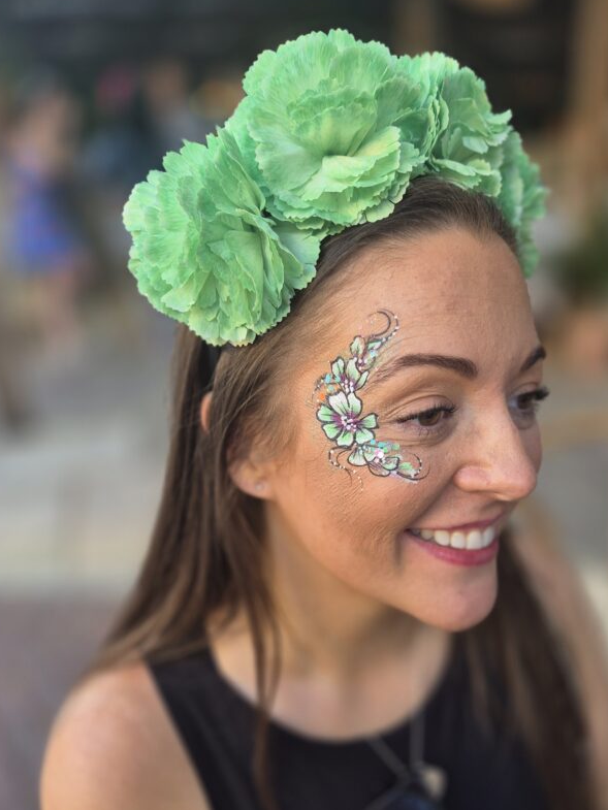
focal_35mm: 30
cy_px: 519
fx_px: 702
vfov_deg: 59.0
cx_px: 371
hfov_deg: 46.5
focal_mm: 5.4
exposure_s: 1/100
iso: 50
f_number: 1.8
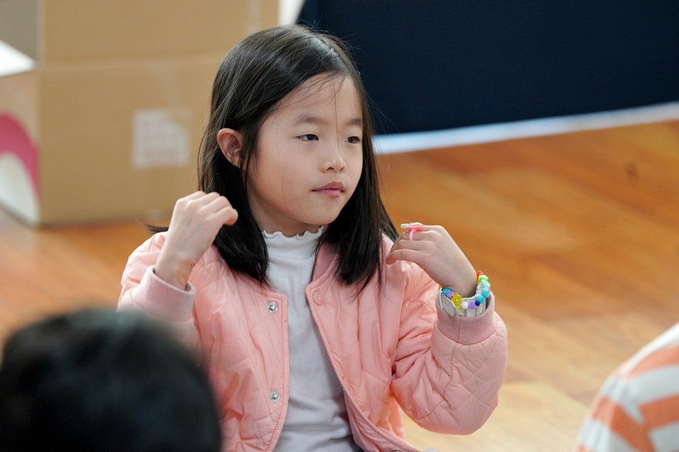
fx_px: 3602
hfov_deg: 10.8
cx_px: 340
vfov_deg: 7.2
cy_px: 226
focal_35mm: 191
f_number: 4
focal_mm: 191
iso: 1600
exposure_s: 1/200
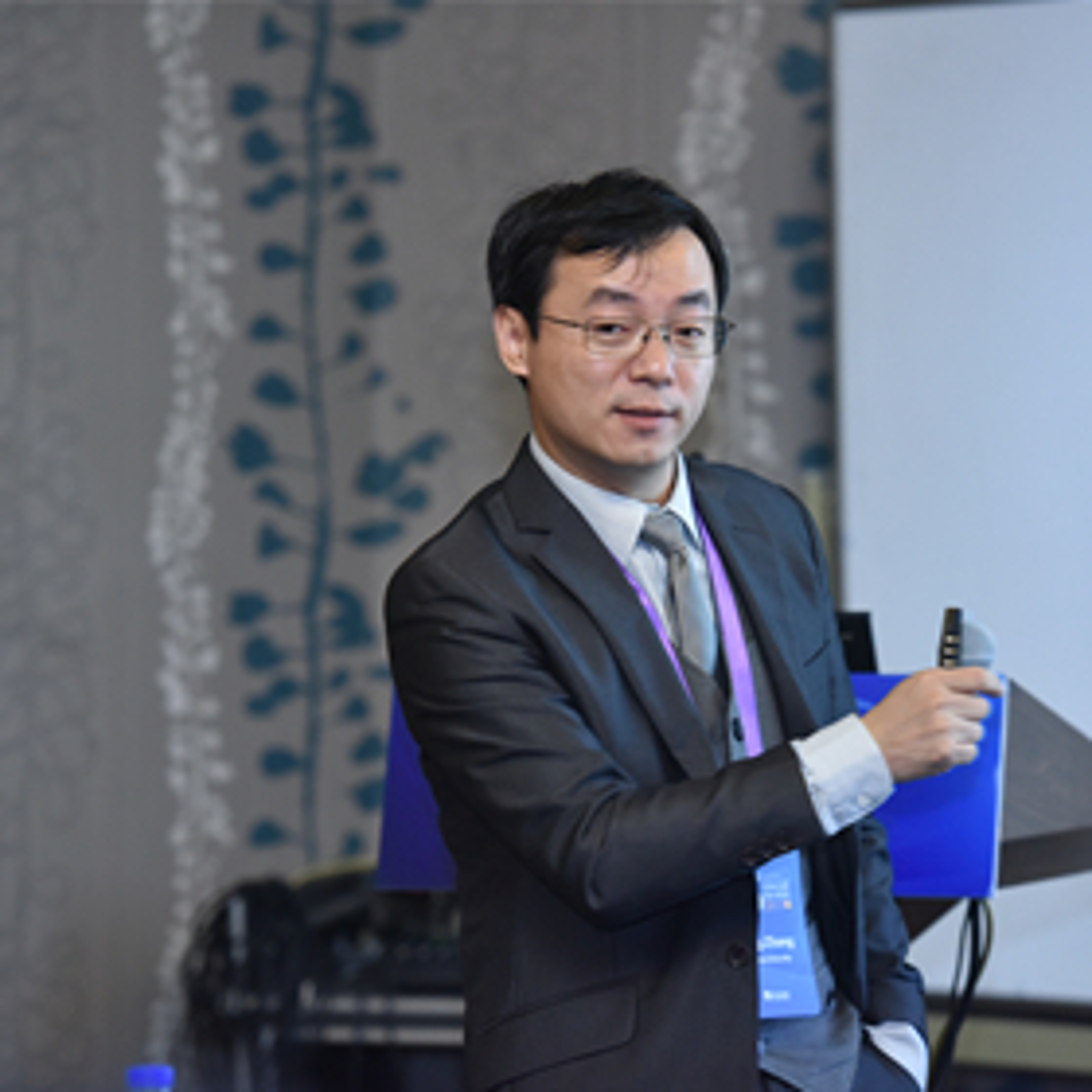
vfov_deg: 9.4
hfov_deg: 9.4
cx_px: 489
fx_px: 6674
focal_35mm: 187
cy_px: 548
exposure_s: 1/100
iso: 2000
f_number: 2.8
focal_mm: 145
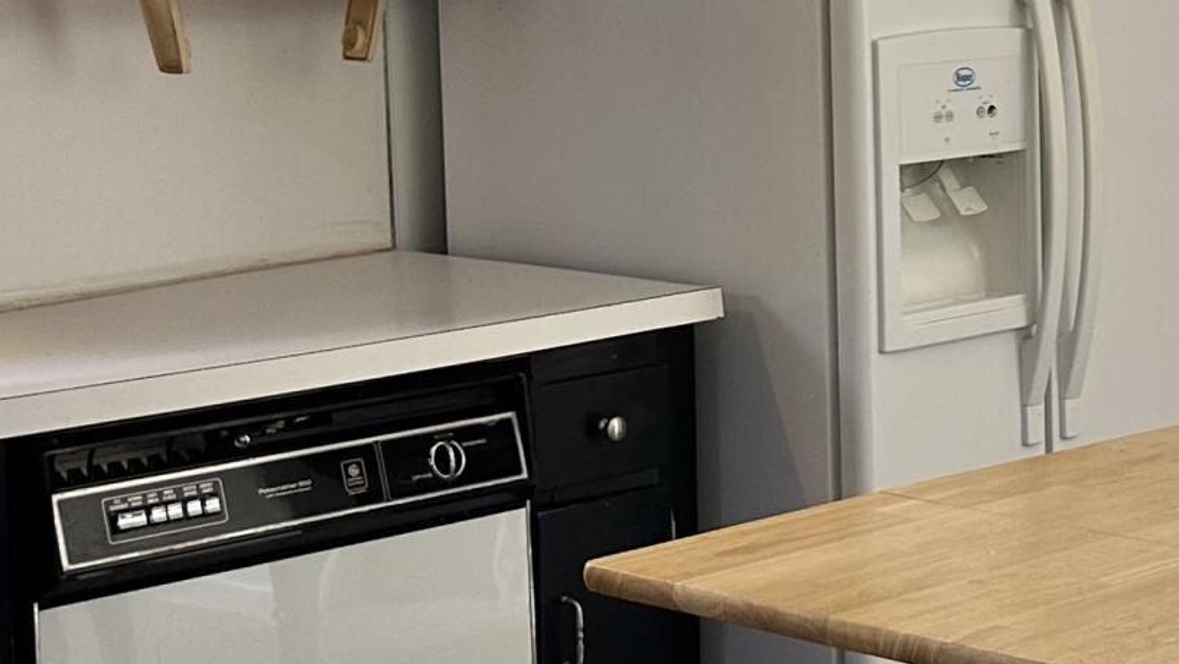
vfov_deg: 12.6
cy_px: 169
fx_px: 3002
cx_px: 1166
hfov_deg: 21.5
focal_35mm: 96
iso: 160
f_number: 1.78
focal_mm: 6.86
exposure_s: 1/60
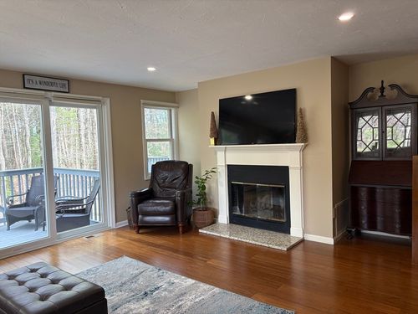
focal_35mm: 26
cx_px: 209
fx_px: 314
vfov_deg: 53.1
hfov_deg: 67.3
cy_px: 157
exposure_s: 1/120
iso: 125
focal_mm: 5.96
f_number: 1.6
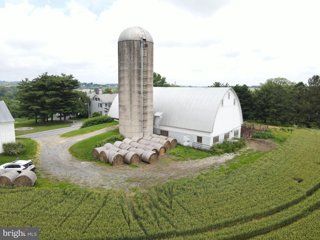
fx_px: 222
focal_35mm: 24
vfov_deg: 56.8
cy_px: 120
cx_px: 160
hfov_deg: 71.6
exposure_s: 1/320
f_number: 2.8
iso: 100
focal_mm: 4.5
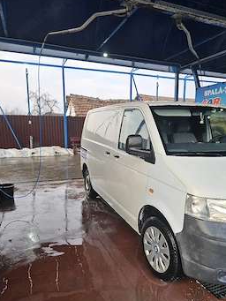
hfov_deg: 51.2
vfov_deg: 65.2
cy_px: 164
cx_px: 130
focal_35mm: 27
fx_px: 235
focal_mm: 6.3
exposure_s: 1/101
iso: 16
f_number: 1.7
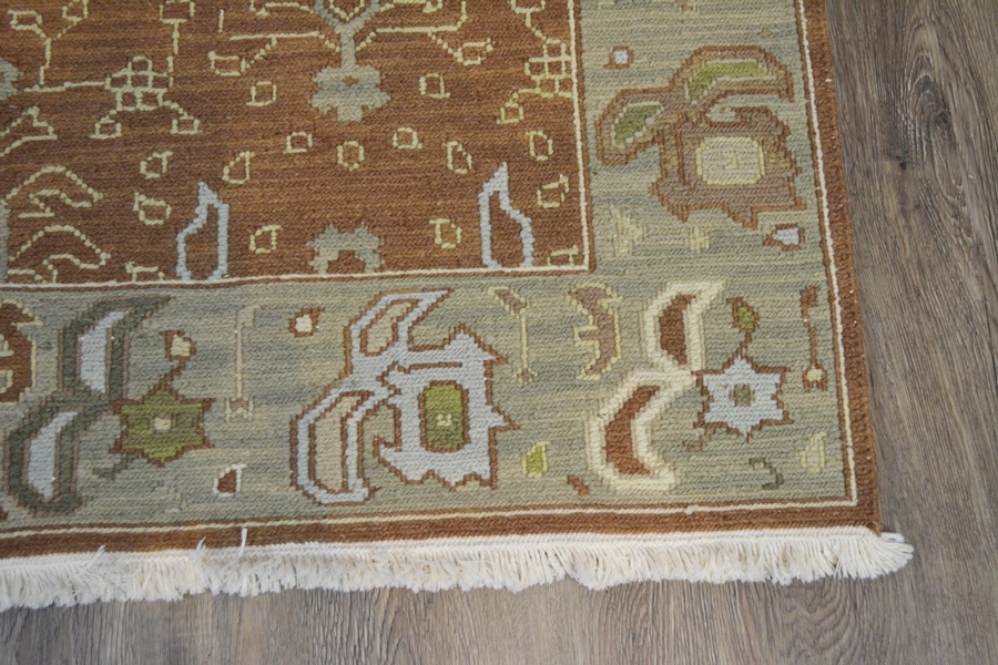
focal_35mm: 48
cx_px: 499
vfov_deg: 28.1
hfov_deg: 41.1
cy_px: 332
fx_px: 1331
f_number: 4.8
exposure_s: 1/60
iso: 500
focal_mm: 32
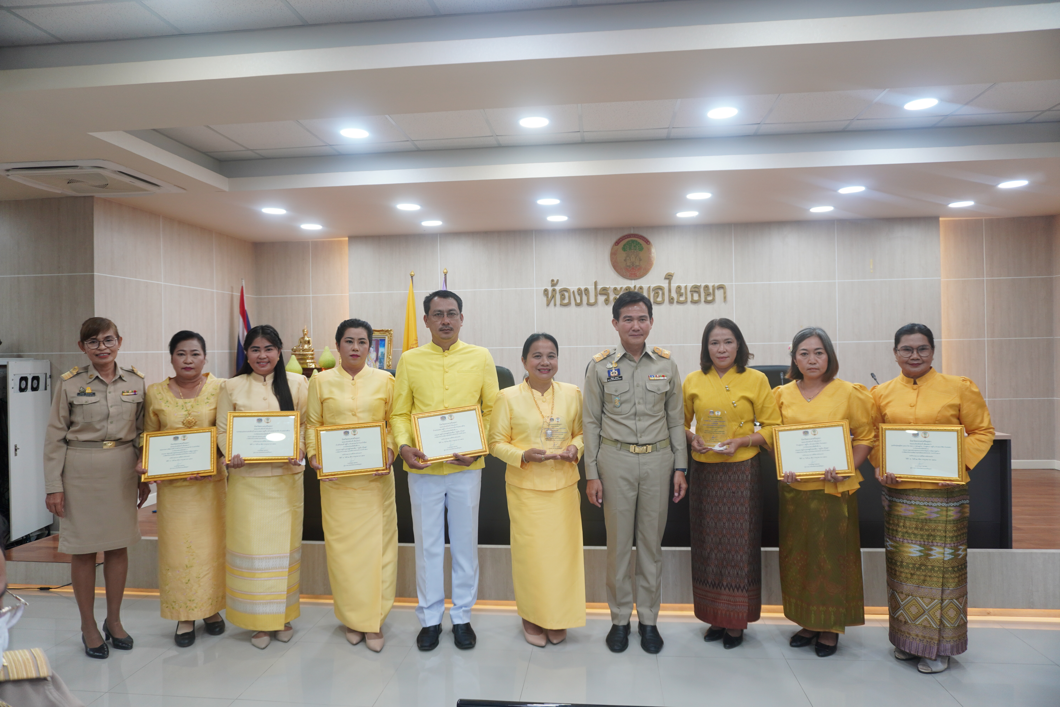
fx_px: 707
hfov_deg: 73.7
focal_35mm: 24
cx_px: 530
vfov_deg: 53.1
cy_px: 354
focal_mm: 16
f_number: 3.5
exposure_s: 1/30
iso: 200
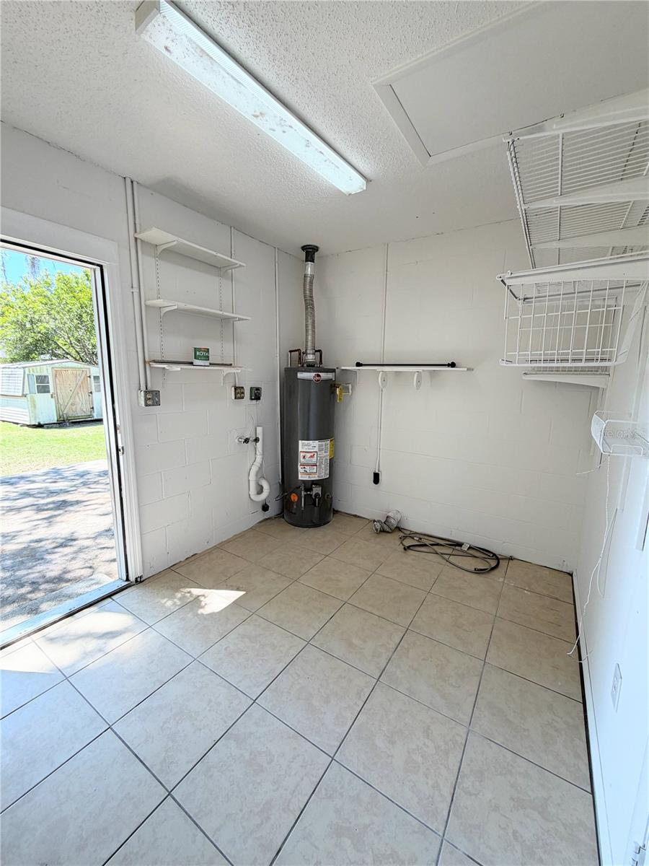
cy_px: 433
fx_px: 350
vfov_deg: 102.1
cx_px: 324
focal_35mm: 14
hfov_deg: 85.7
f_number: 2.2
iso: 64
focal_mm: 2.22
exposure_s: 1/122
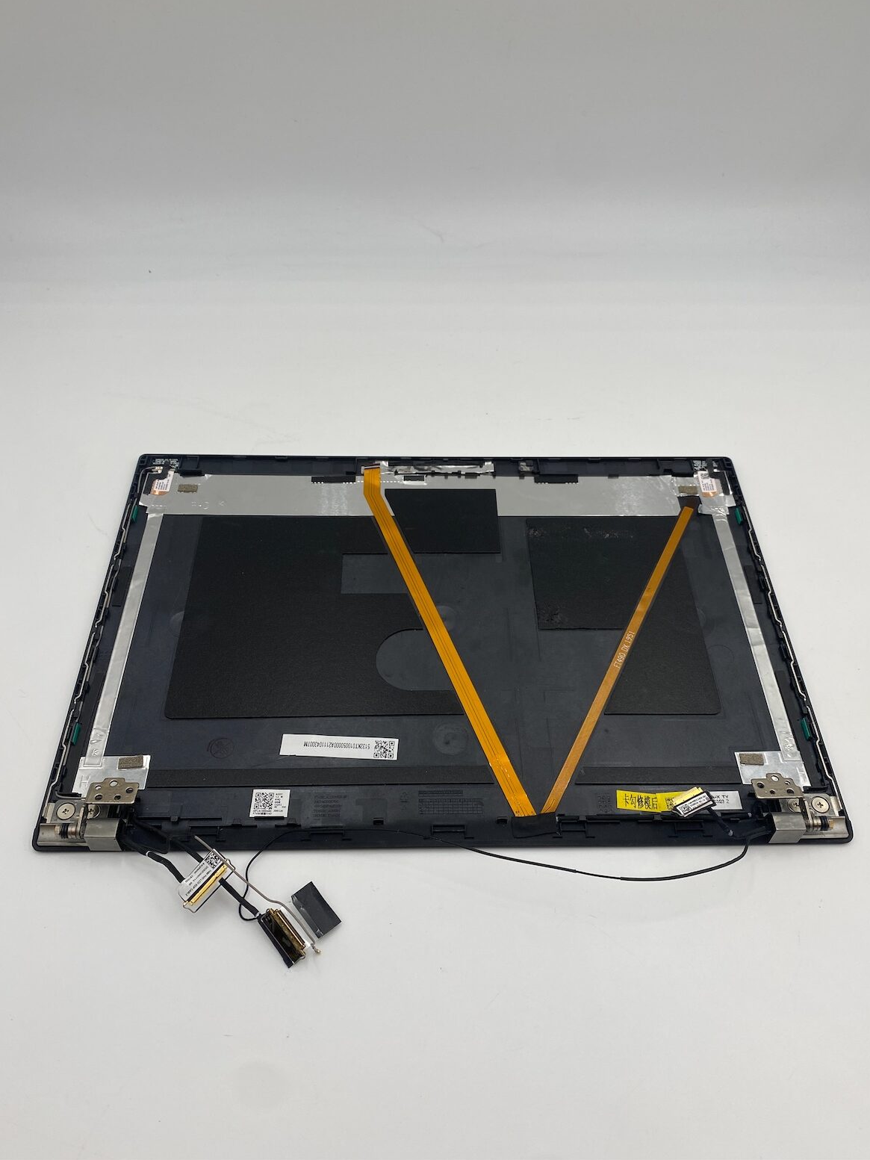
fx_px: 905
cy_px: 559
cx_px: 446
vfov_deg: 65.3
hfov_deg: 51.4
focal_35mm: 27
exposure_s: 1/209
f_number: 1.8
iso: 32
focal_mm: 4.25
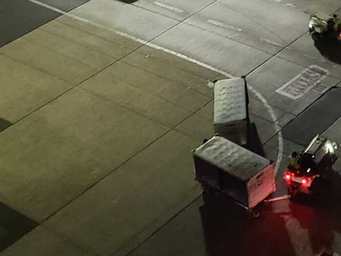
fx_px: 946
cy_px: -163
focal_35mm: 96
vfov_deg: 14.1
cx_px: 439
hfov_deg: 19.0
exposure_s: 1/24
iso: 800
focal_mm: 5.4
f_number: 1.8
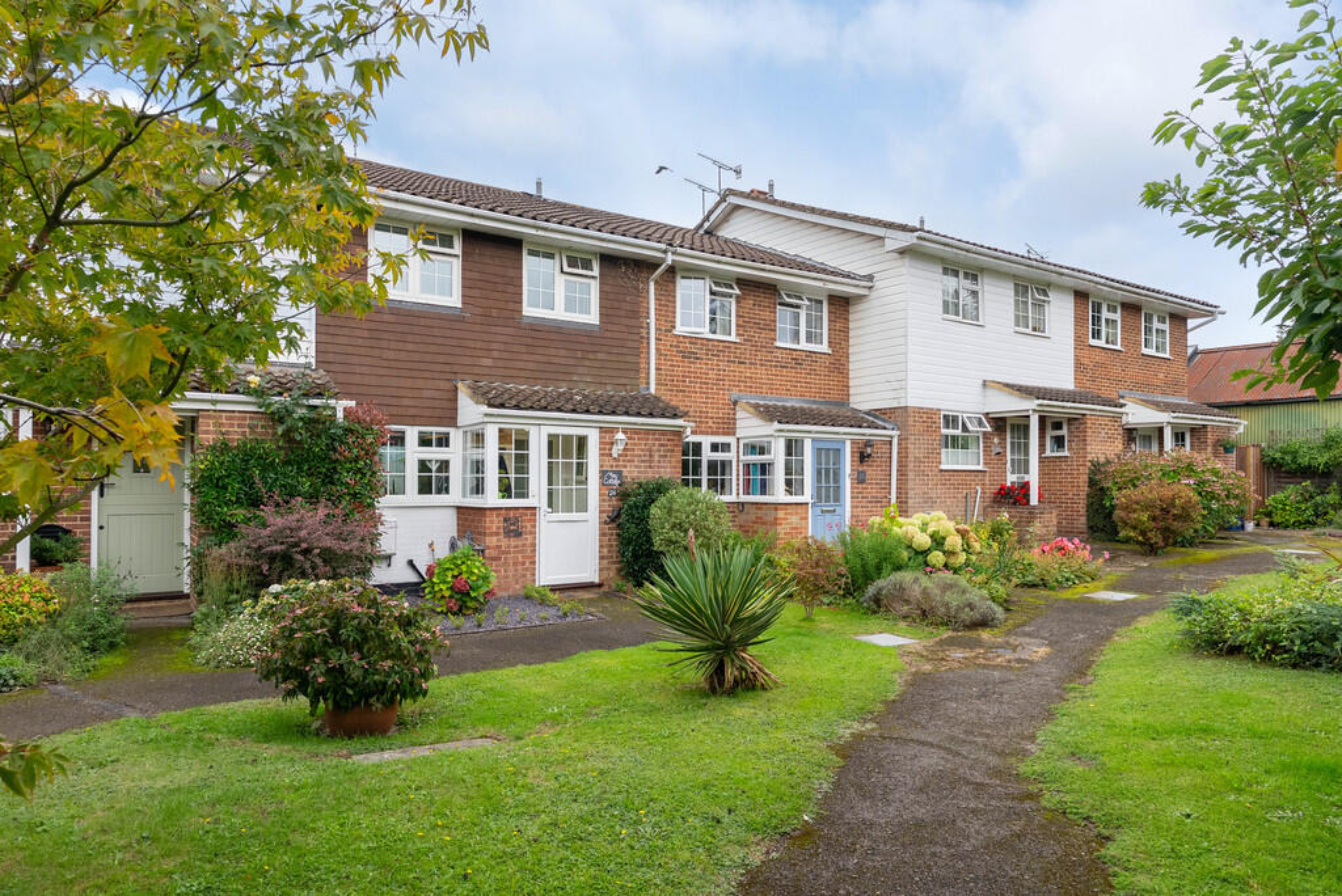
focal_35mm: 22
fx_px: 821
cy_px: 448
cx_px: 671
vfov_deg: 57.3
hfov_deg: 78.5
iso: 640
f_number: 7.1
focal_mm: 22
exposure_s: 1/200
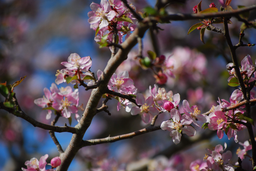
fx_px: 1762
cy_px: 86
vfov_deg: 5.6
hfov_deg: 8.3
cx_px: 128
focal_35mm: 248
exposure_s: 1/1000
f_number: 7.1
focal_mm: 165
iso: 200
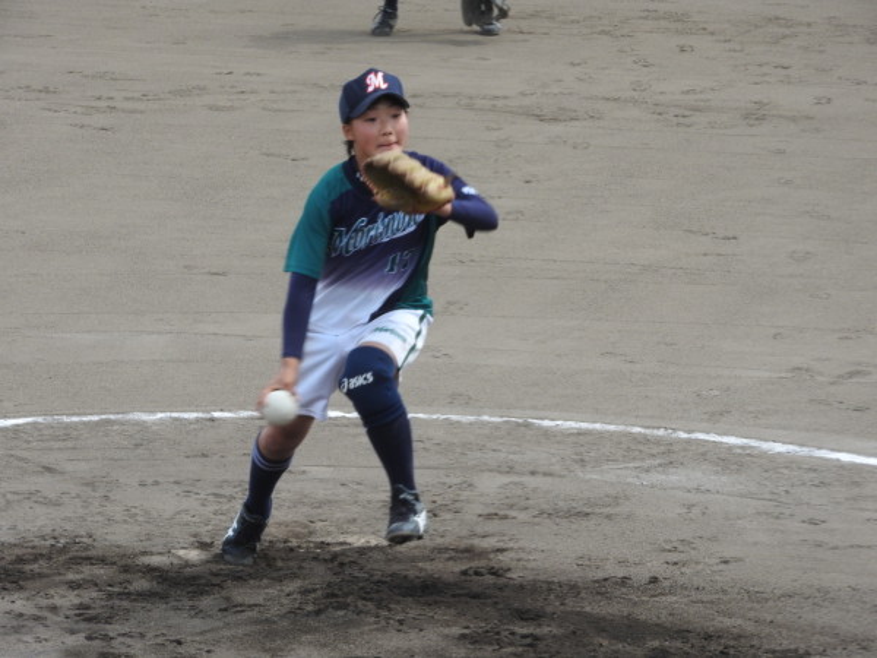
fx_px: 6840
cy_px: 329
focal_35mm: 270
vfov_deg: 5.5
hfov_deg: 7.3
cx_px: 438
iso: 100
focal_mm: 48.4
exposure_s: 1/250
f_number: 5.5
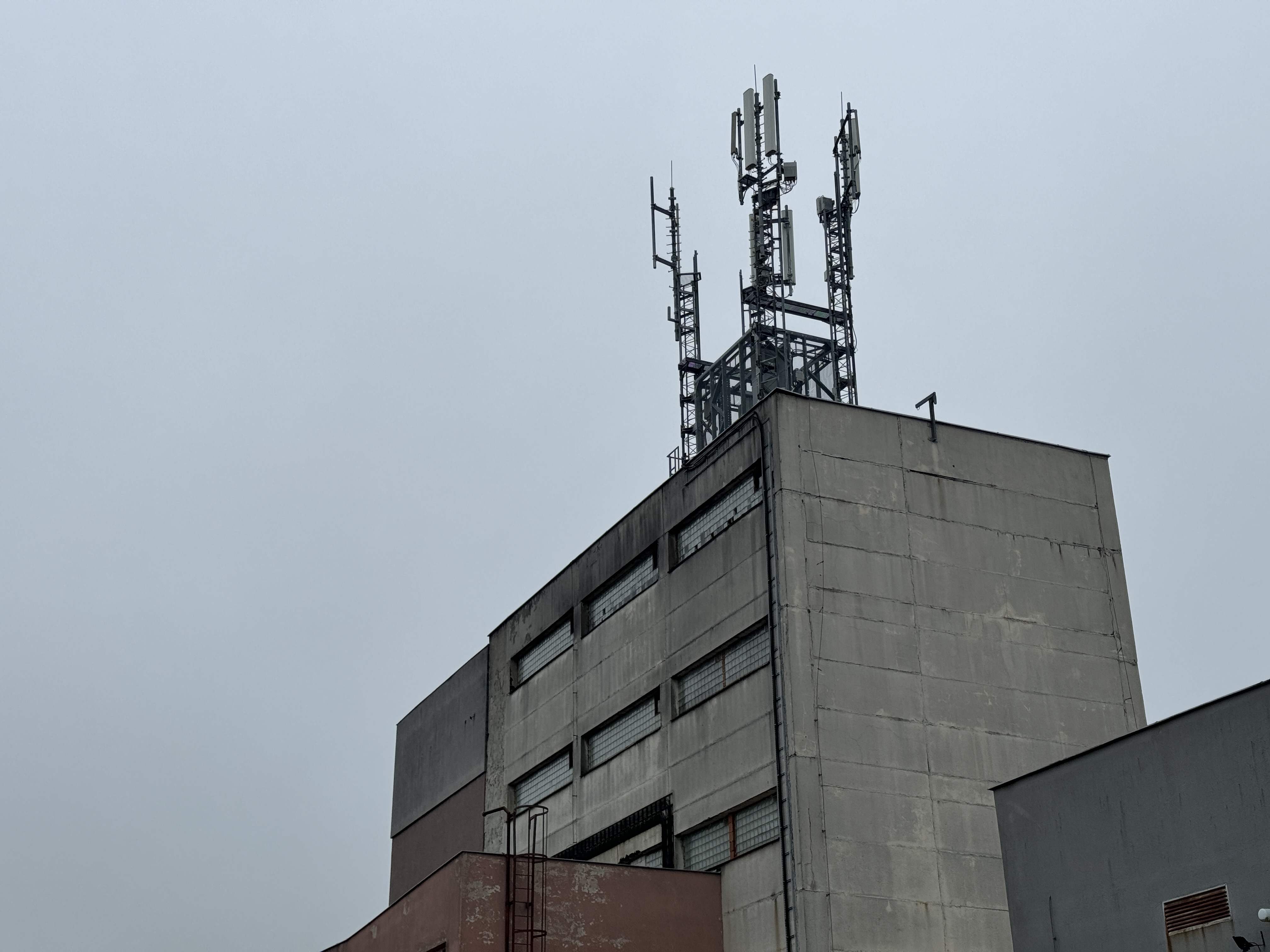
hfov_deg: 39.7
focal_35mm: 48
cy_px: 476
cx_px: 635
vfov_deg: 30.3
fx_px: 1761
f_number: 1.78
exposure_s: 1/2717
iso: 64
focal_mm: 6.86
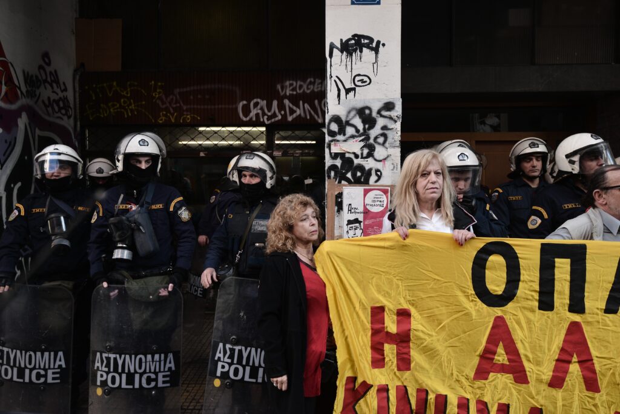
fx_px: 465
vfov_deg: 47.9
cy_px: 207
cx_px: 310
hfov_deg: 67.4
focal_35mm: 27
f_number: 4
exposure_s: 1/500
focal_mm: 27
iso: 800
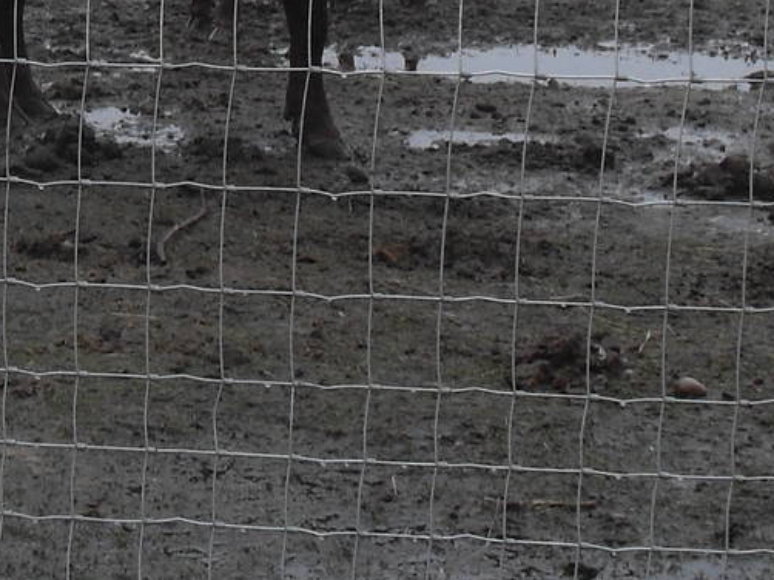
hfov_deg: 16.3
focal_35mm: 118
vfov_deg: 12.2
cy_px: -165
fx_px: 2637
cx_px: -46
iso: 100
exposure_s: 1/45
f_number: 2.8
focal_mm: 6.3
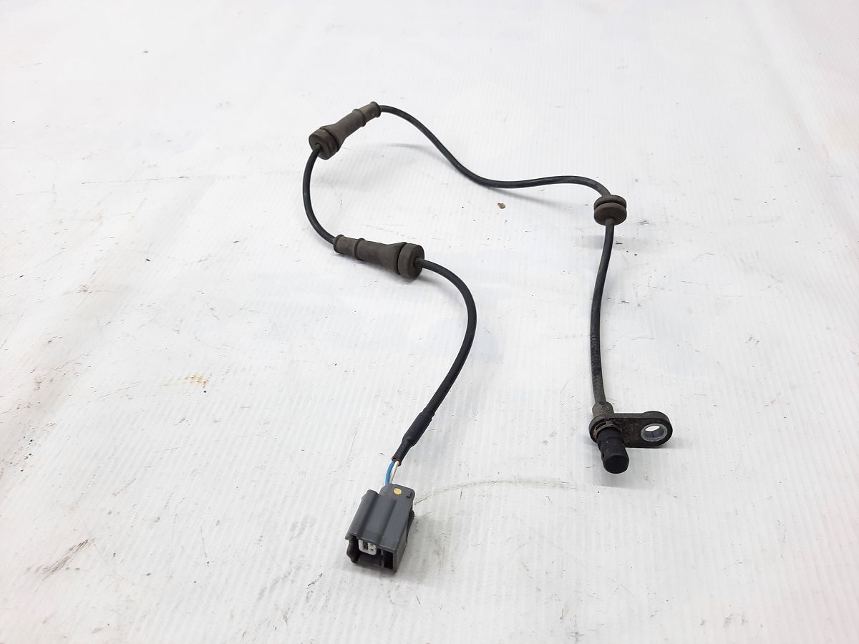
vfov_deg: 54.9
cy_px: 322
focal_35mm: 25
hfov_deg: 69.4
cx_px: 430
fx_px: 620
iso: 64
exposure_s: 1/50
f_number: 2
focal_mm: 4.6
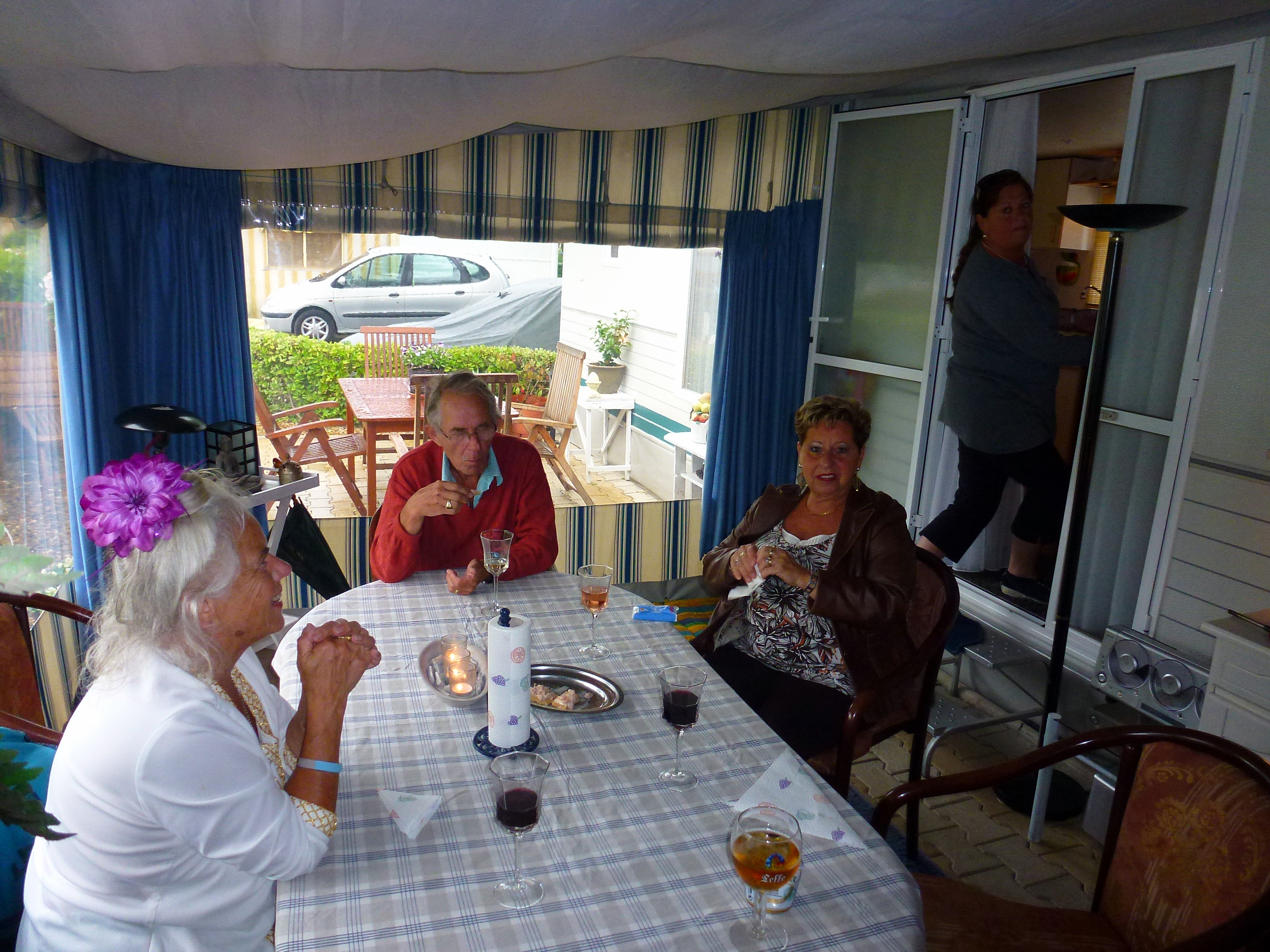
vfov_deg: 56.8
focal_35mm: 24
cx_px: 635
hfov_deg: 71.6
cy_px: 476
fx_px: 881
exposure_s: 1/60
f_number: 3.3
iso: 200
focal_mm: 4.3
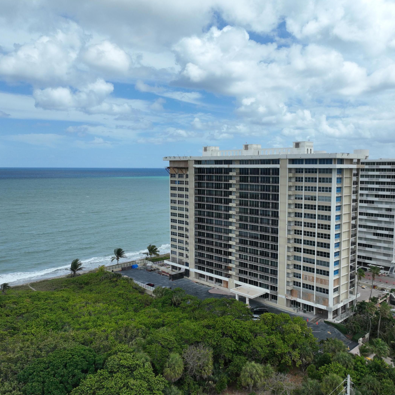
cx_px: 229
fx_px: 374
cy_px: 201
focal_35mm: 29
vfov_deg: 55.6
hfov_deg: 55.4
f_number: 2.8
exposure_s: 1/2500
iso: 140
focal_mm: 12.29
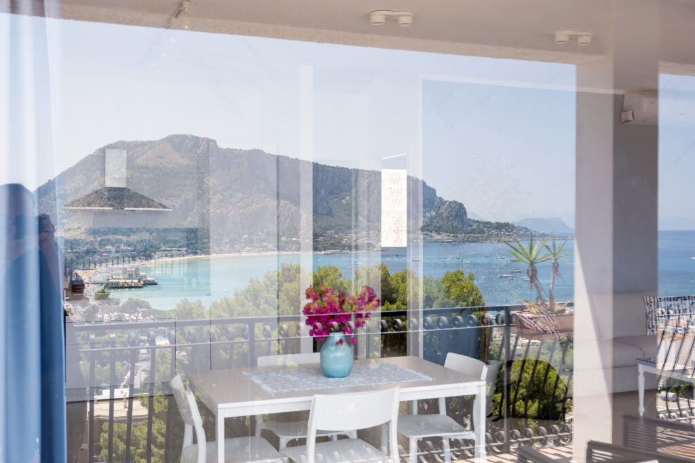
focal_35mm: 38
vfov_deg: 35.1
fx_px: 734
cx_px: 348
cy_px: 232
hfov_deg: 50.7
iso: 125
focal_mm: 25.4
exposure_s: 1/160
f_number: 4
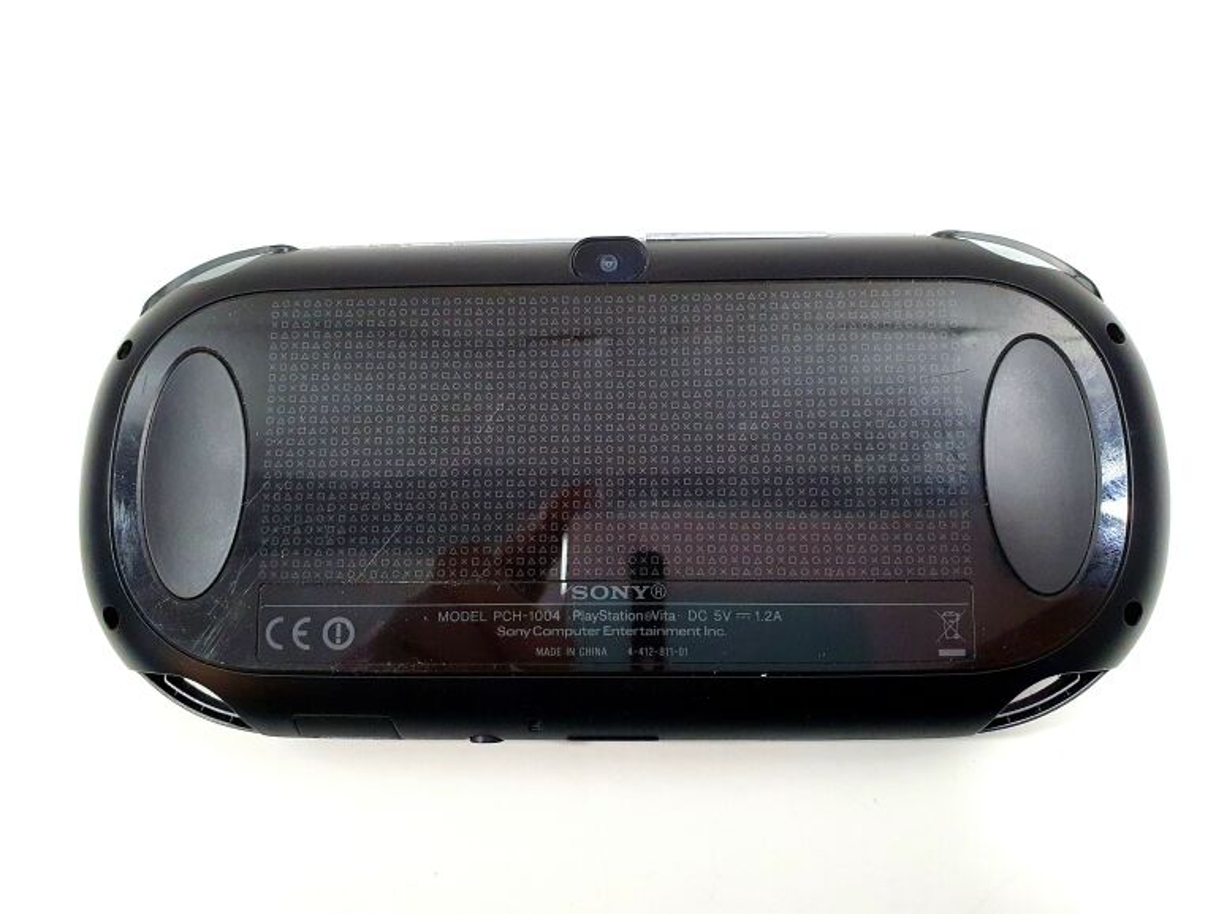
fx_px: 914
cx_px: 608
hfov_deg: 67.3
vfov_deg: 53.1
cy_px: 457
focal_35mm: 26
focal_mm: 4.32
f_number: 2.4
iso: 250
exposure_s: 1/100
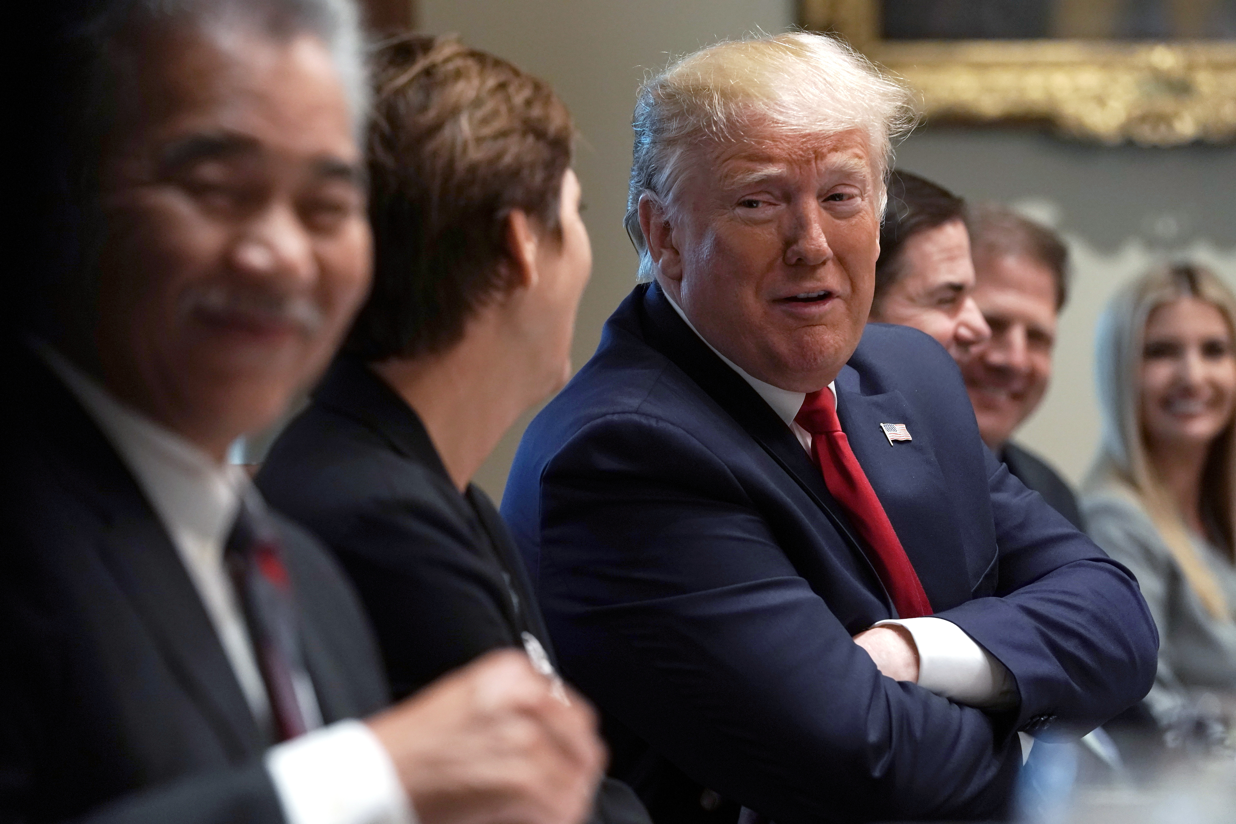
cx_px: 618
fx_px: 6042
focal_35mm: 176
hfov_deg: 11.7
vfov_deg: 7.8
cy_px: 412
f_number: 5
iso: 3200
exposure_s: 1/200
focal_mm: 176
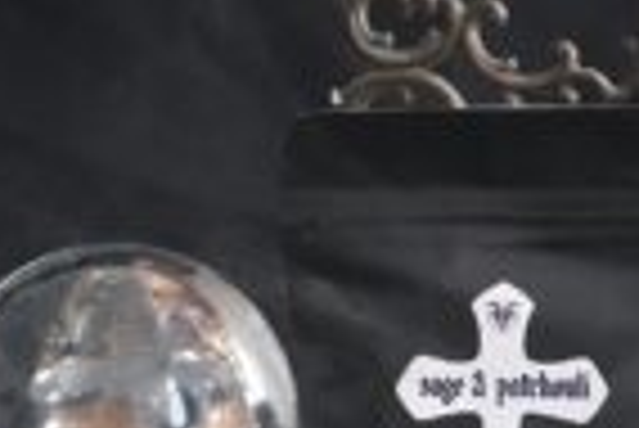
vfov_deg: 11.0
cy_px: 410
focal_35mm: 124
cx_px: 378
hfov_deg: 16.5
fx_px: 2203
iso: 4000
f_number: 4
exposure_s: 1/160
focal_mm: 28
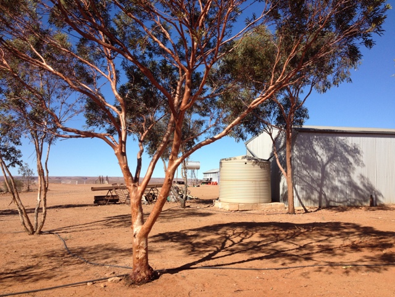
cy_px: 148
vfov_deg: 40.7
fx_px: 399
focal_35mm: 35
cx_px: 198
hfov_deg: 52.6
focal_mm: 4.28
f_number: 2.4
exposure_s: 1/1783
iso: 50
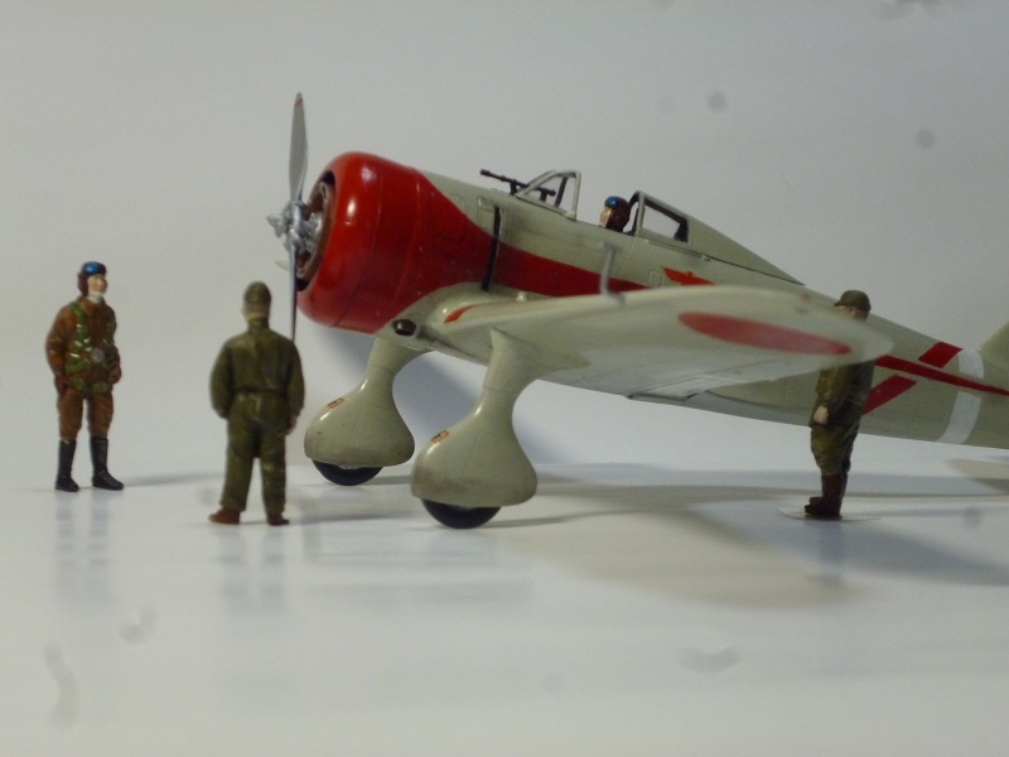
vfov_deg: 17.0
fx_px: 2536
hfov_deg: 22.5
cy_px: 378
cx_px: 504
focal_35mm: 87
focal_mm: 15.5
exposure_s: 1/40
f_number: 5.8
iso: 400
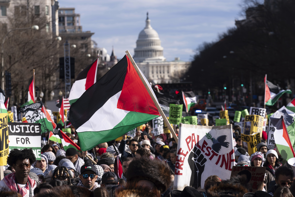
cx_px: 148
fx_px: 1532
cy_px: 98
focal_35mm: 187
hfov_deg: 11.0
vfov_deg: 7.3
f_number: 9
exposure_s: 1/500
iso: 100
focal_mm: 187
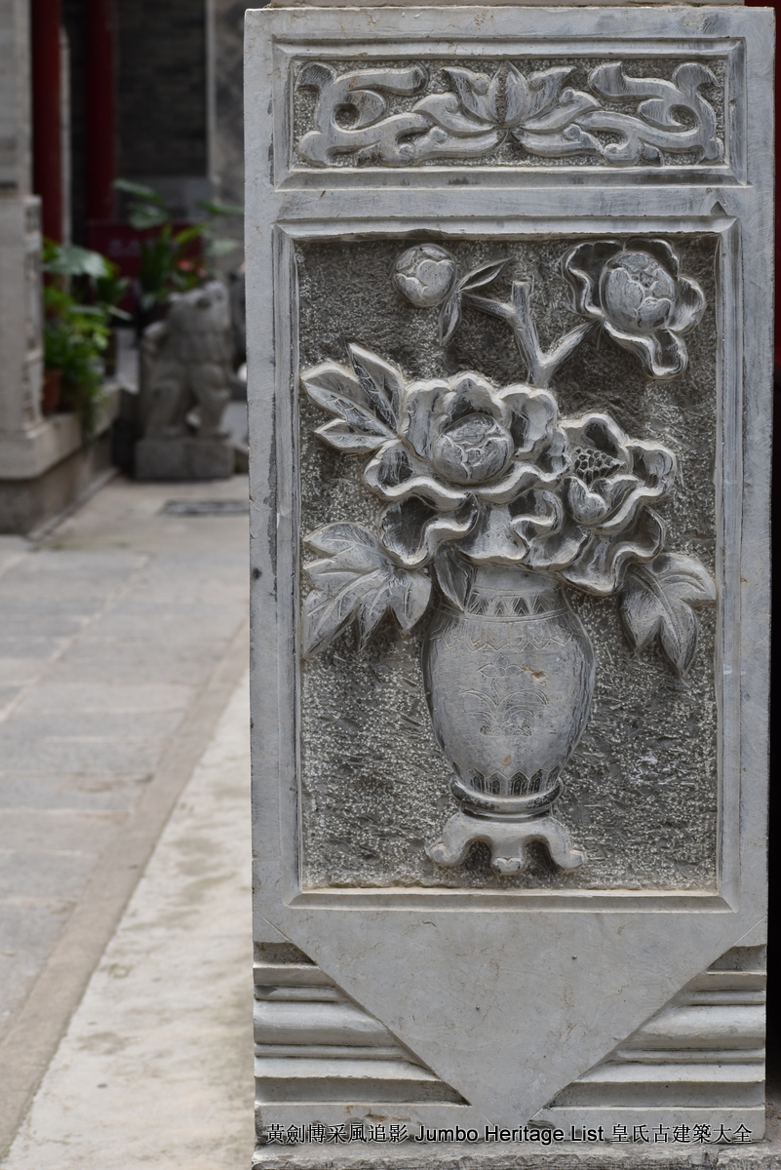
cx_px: 390
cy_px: 585
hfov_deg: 13.1
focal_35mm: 105
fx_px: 3414
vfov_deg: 19.4
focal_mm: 70
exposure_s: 1/250
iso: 200
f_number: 7.1
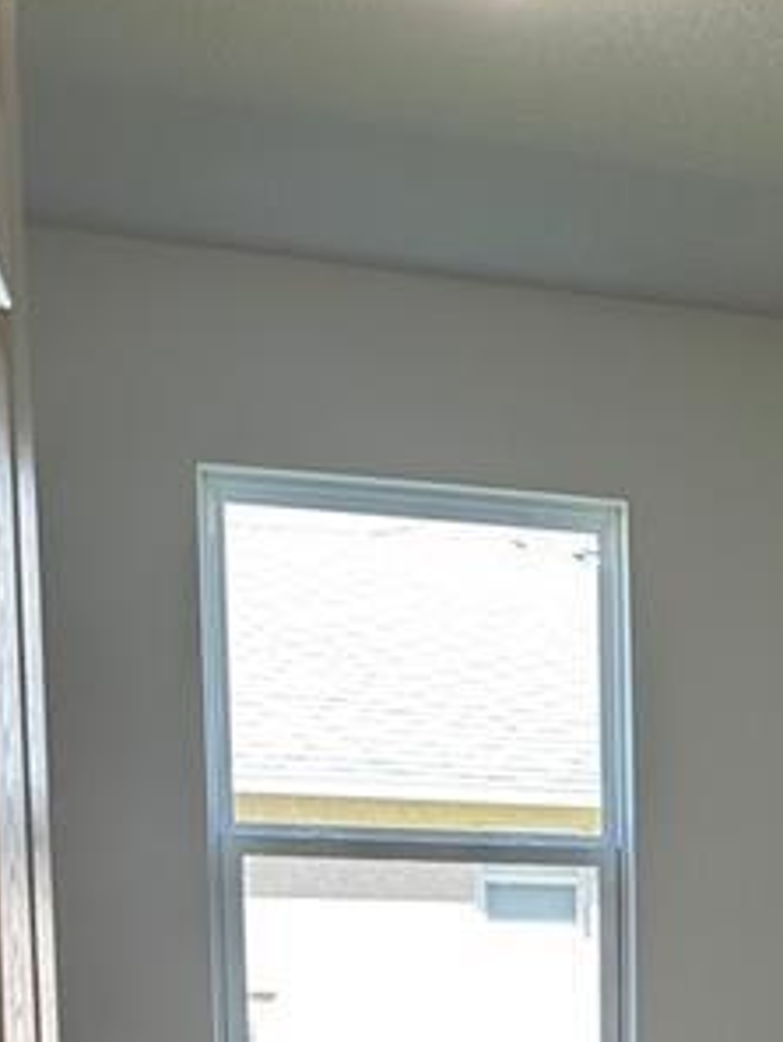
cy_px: 1133
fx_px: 1869
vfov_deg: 28.5
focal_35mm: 62
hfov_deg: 21.7
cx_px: 966
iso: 100
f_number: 1.78
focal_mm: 6.86
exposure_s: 1/161
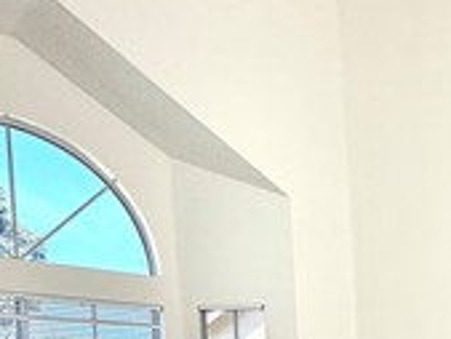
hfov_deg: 33.3
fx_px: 691
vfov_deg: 24.1
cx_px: 443
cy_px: 443
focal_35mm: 53
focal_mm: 2.22
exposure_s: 1/502
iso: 50
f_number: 2.2
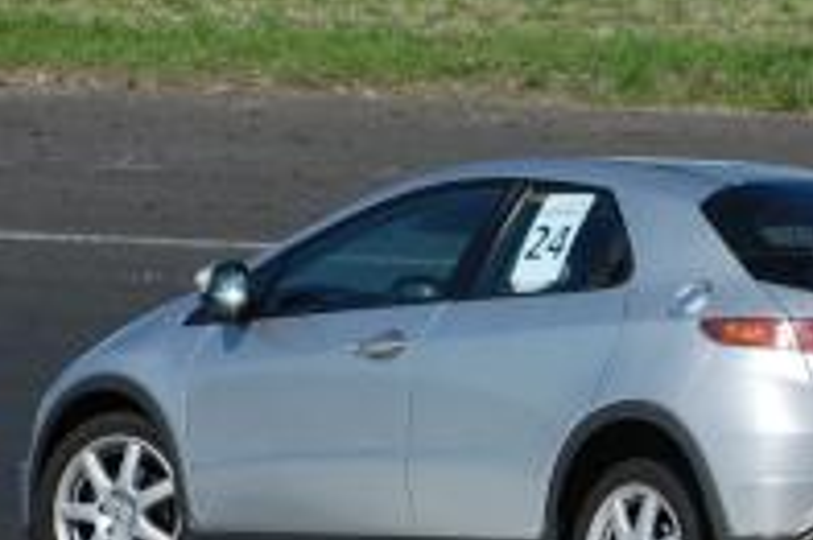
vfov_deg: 1.7
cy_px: 449
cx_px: 656
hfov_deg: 2.5
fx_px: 18728
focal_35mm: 830
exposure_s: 1/4000
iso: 400
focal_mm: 170
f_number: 5
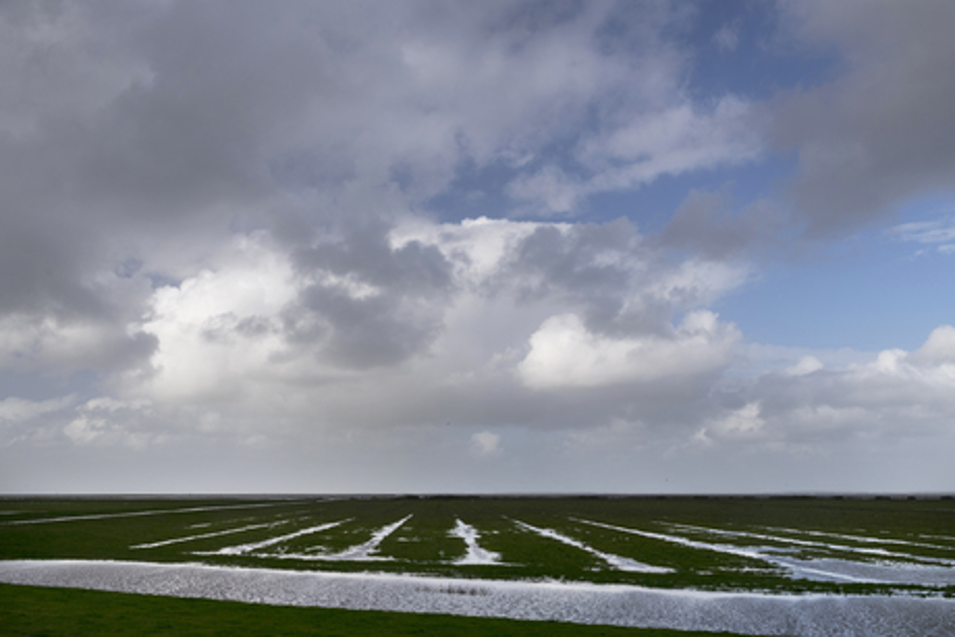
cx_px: 478
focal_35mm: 35
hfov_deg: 54.4
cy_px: 318
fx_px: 929
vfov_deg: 37.9
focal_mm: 35
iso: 200
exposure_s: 1/200
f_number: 10
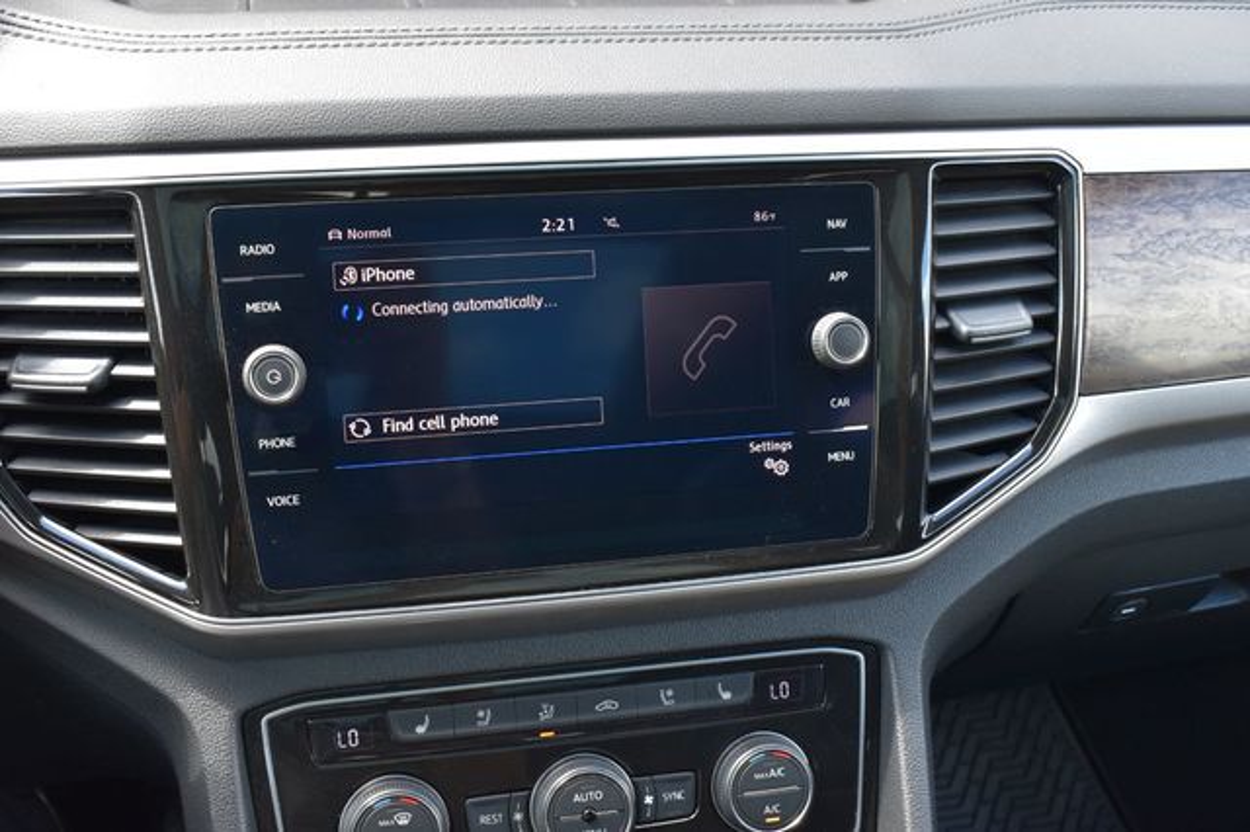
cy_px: 416
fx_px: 1405
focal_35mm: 40
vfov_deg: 33.0
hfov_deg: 47.9
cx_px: 625
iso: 400
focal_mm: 27
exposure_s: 1/50
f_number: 7.1
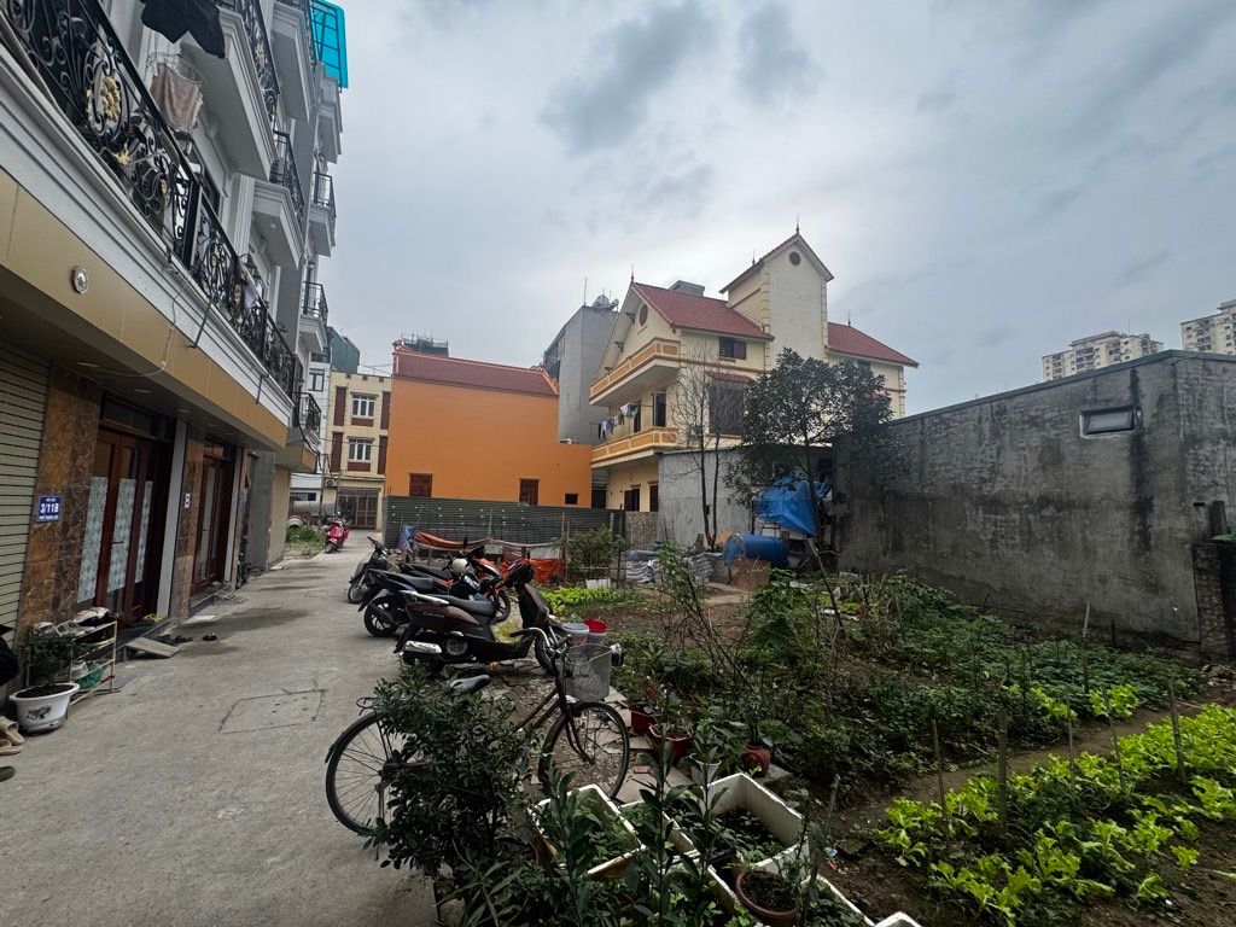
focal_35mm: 14
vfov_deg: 85.7
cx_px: 618
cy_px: 464
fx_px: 500
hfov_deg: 102.1
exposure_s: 1/932
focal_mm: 2.22
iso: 50
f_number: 2.2
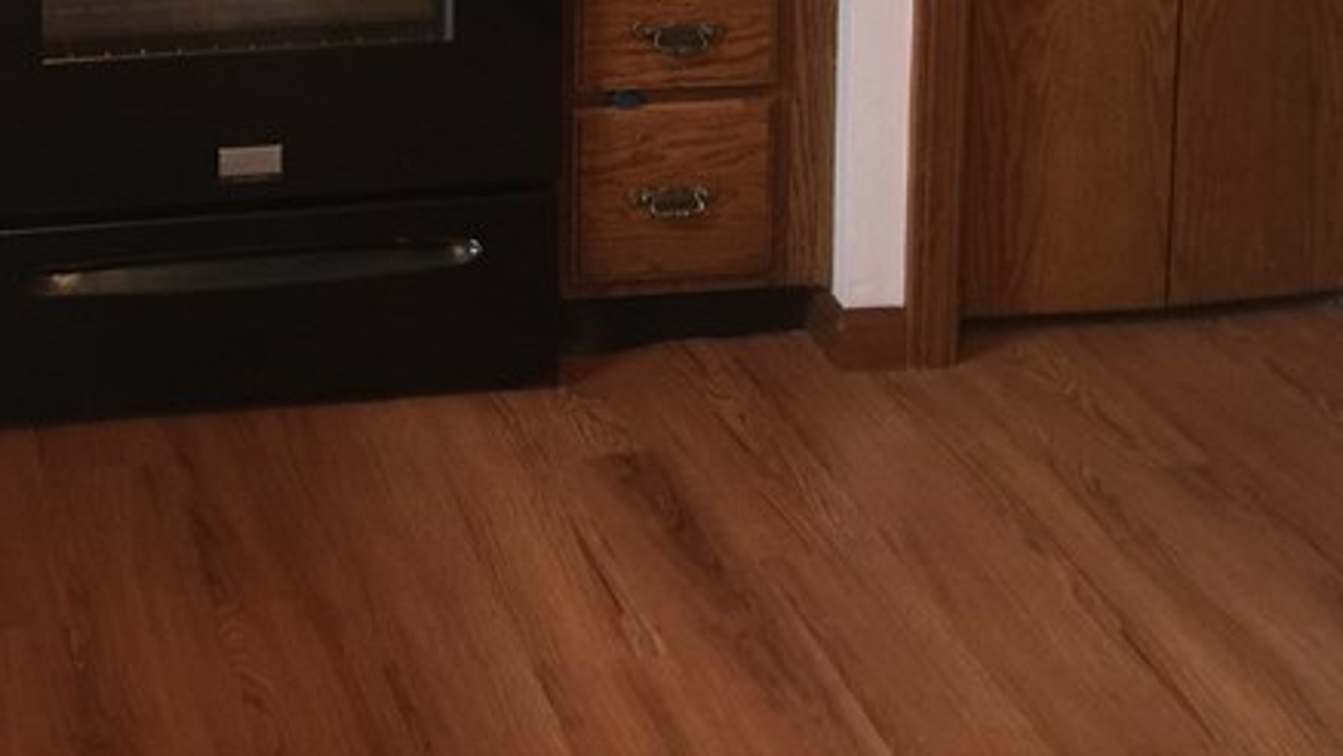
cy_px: -418
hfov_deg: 27.5
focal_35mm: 74
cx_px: 120
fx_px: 2636
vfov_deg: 15.0
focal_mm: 4.15
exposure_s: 1/15
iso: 40
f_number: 2.2
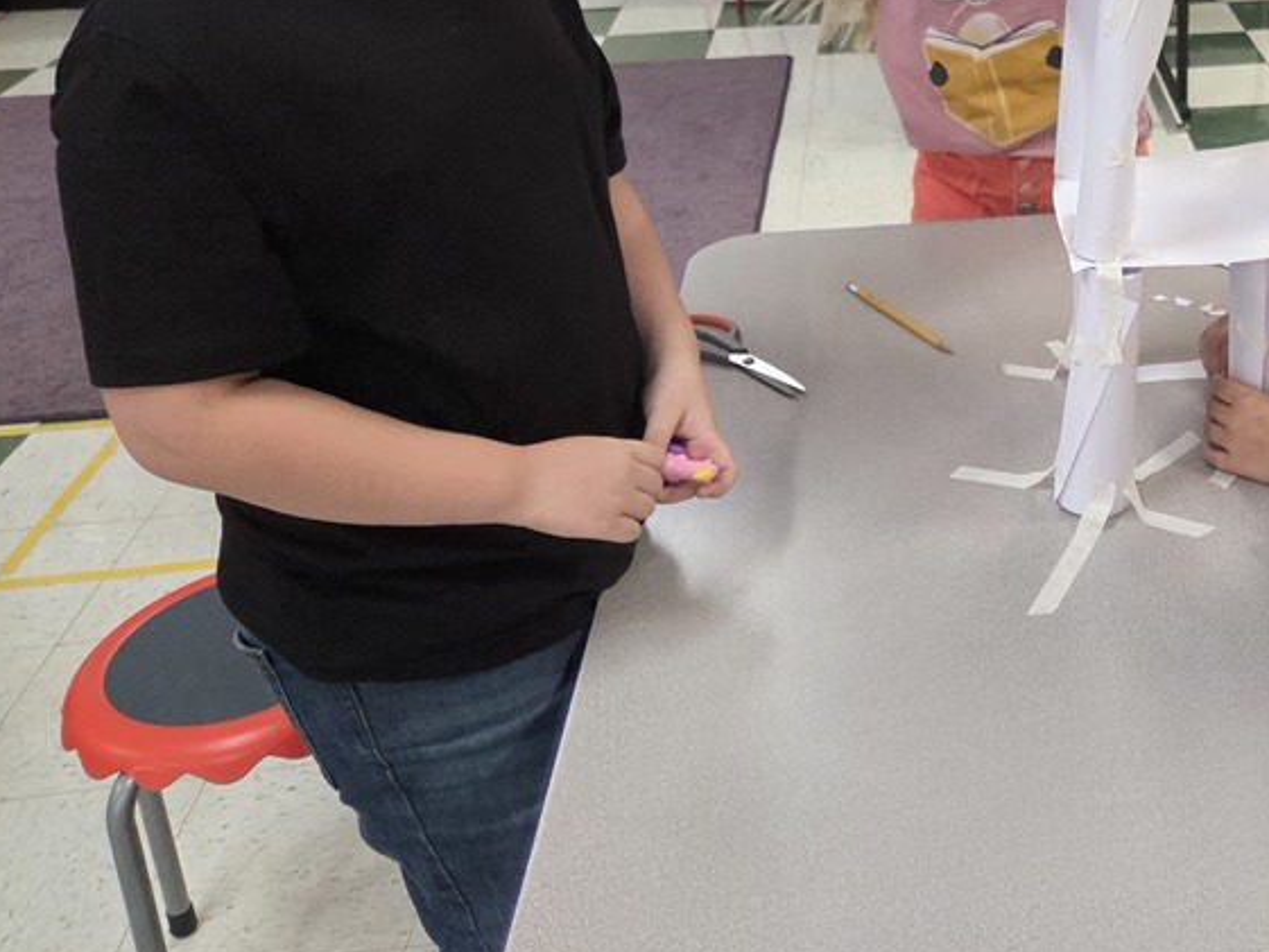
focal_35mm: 42
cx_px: 1131
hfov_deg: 41.4
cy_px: 276
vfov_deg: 33.9
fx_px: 1540
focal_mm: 5.4
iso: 500
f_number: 1.8
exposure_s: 1/120
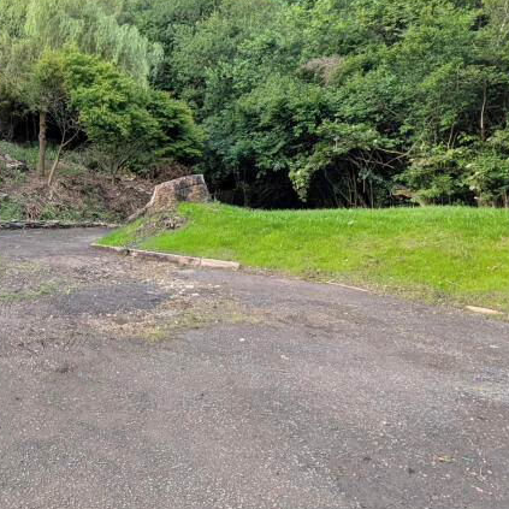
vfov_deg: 53.6
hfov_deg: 47.8
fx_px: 499
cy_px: 199
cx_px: 40
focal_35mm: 30
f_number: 2.2
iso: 47
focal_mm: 1.83
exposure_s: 1/1046
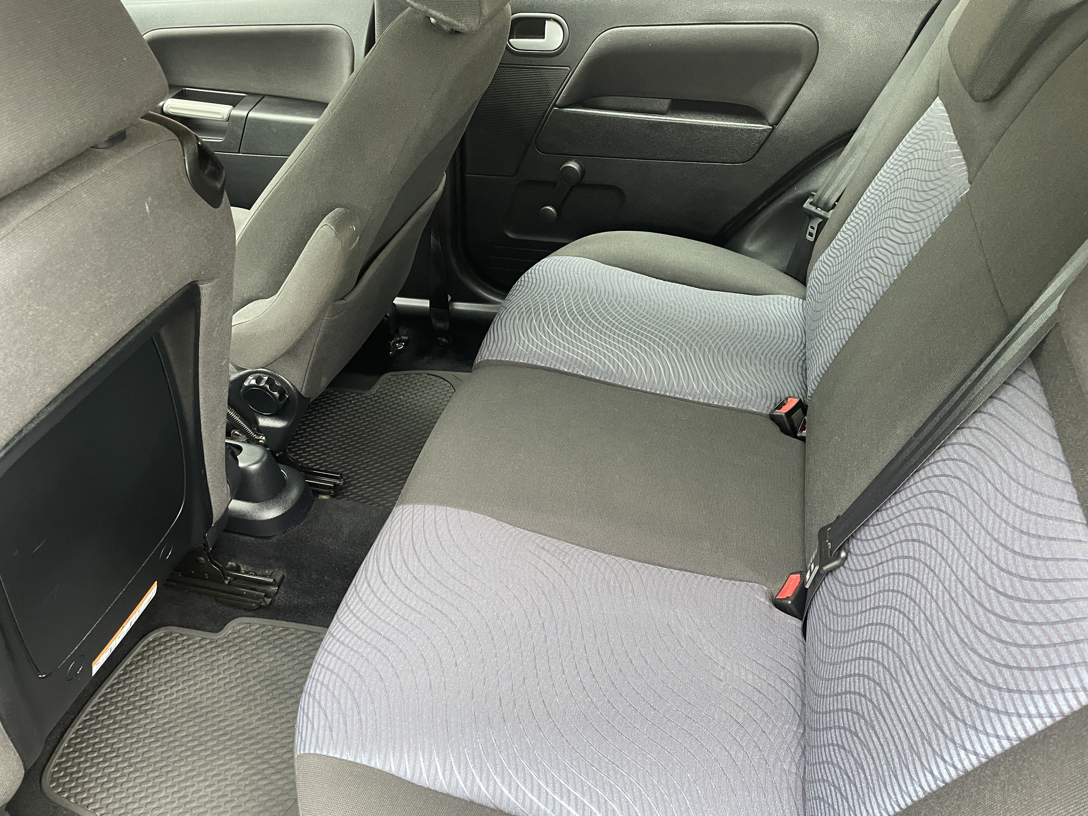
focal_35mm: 26
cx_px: 544
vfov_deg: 53.1
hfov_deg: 67.3
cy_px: 408
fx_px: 817
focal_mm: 4.2
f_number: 1.6
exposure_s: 1/60
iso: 200
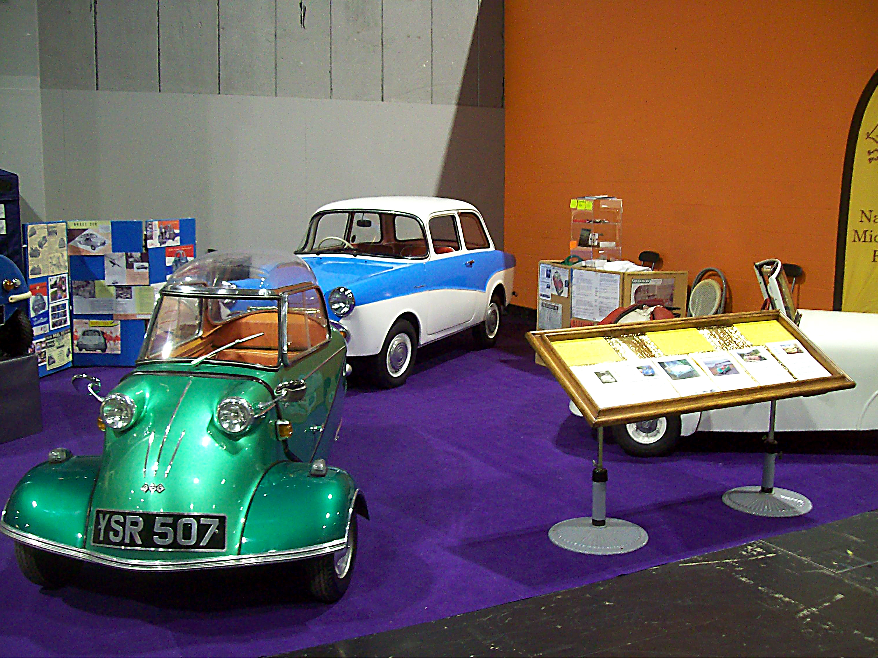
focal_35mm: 36
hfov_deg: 51.4
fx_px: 913
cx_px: 439
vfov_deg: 39.7
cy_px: 329
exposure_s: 1/10.1
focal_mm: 6
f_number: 2.7
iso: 160
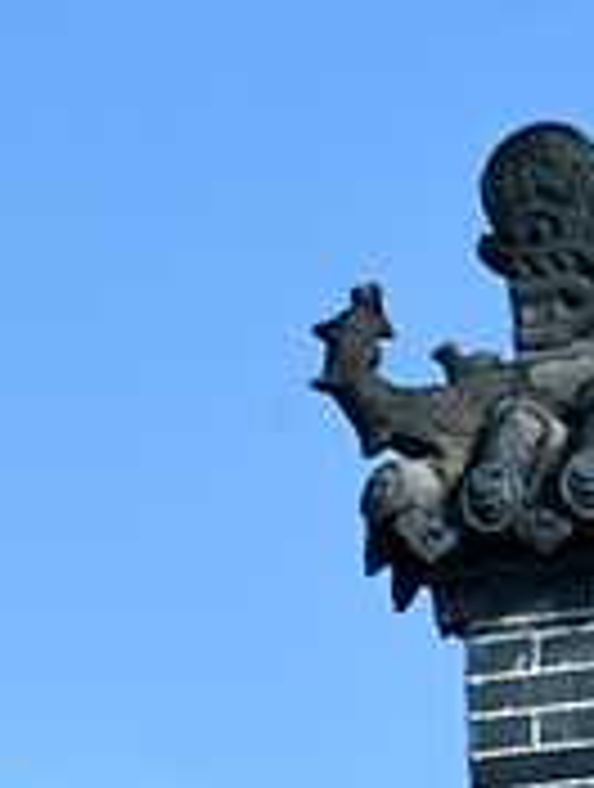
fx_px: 13496
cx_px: 104
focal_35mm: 592
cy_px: 1094
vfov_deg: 3.3
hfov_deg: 2.5
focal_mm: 135
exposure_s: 1/400
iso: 100
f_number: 9
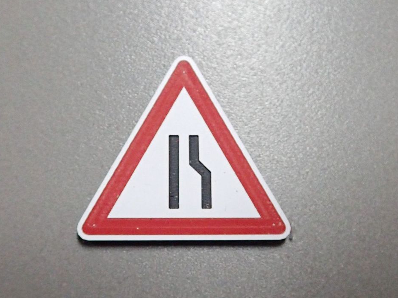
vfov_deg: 42.9
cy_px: 161
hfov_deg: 55.3
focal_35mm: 33
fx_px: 379
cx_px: 183
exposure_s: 1/160
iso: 640
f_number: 2.3
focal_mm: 5.5
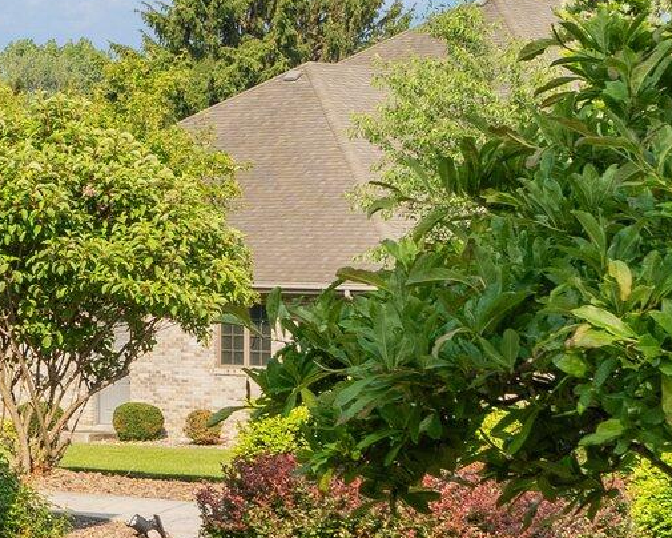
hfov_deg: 13.4
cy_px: 228
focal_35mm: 137
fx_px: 2725
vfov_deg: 11.3
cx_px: -294
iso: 400
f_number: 9
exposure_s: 1/400
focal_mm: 24
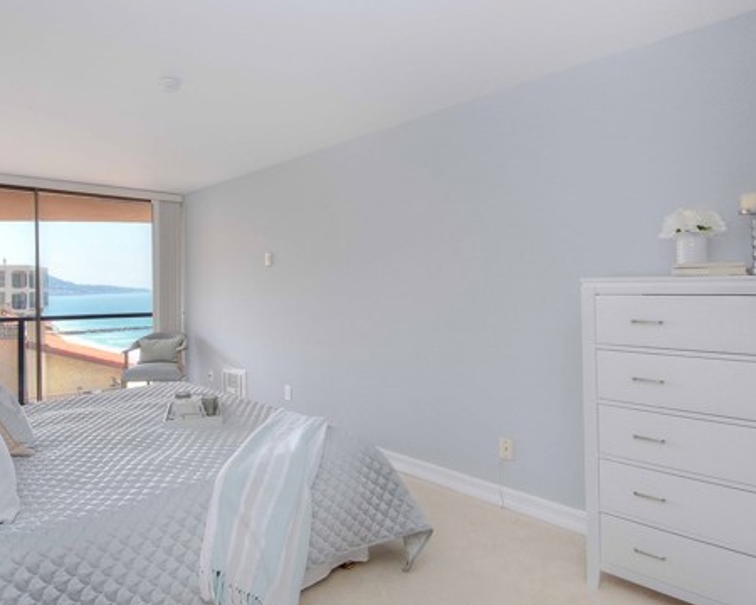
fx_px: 447
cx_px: 306
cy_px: 289
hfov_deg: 79.5
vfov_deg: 68.1
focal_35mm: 20
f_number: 9
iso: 250
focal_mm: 10
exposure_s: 1/100
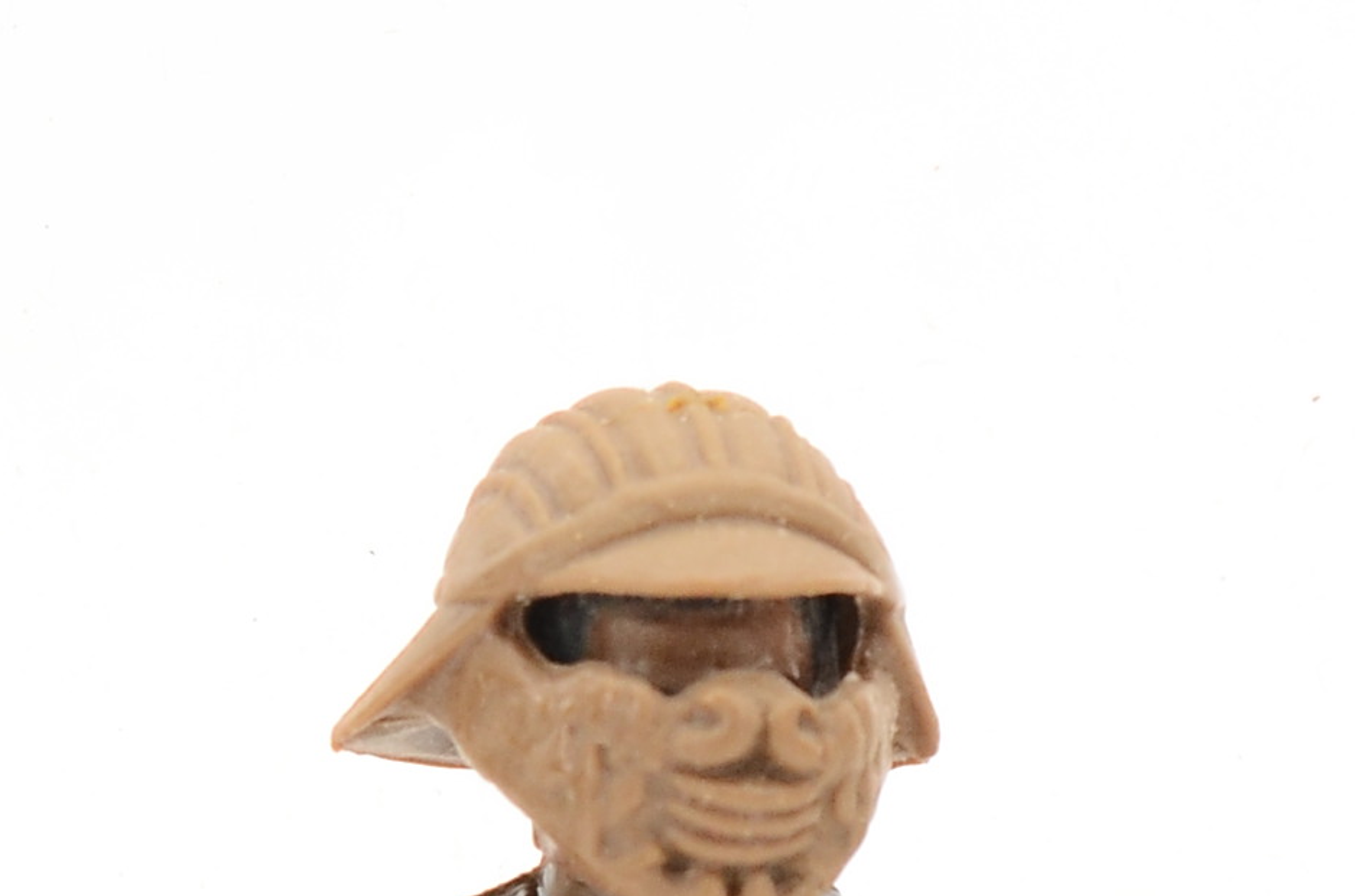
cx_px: 72
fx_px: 12205
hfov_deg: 6.3
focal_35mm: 325
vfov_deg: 4.2
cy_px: 1662
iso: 320
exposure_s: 1/60
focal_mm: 55
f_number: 11
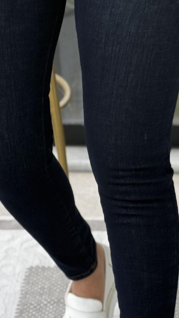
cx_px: 87
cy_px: 177
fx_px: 1190
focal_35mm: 141
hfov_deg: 8.6
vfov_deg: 15.2
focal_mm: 6.76
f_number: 1.78
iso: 80
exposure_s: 1/155
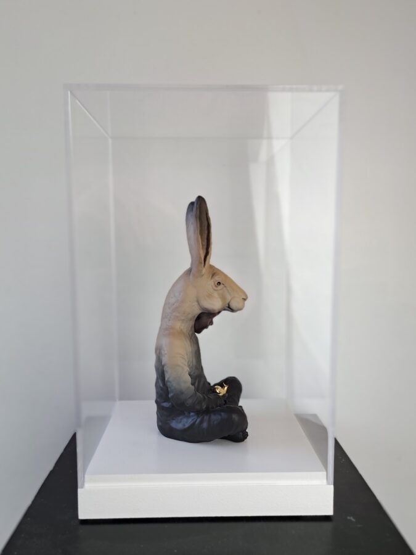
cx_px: 208
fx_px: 385
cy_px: 278
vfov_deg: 71.6
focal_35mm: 24
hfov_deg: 56.8
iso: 64
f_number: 1.8
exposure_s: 1/50
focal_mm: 5.23
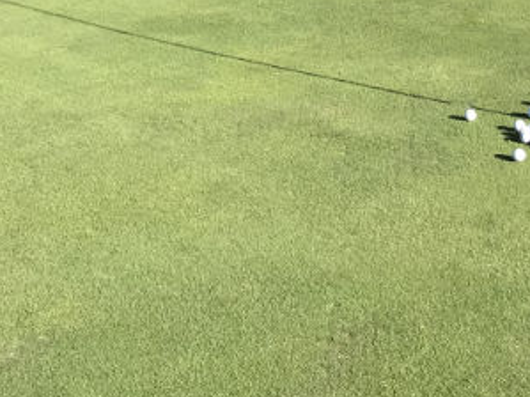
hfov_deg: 24.3
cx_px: 578
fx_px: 1148
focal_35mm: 75
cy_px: -83
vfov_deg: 18.6
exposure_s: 1/1126
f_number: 1.8
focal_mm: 4
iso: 20
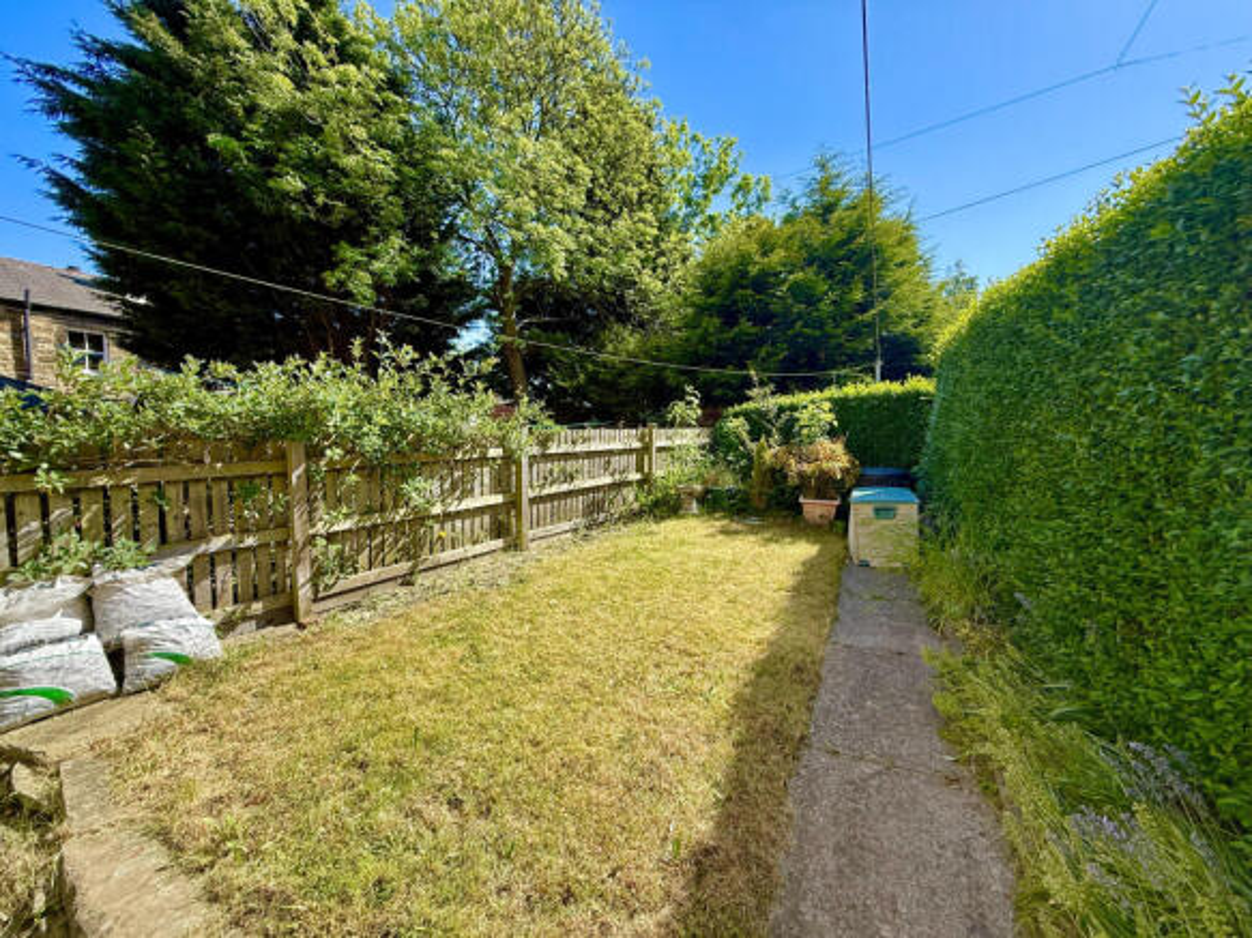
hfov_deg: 102.1
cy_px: 469
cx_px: 626
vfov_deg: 85.7
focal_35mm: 14
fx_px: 506
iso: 50
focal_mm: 2.22
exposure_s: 1/436
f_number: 2.2
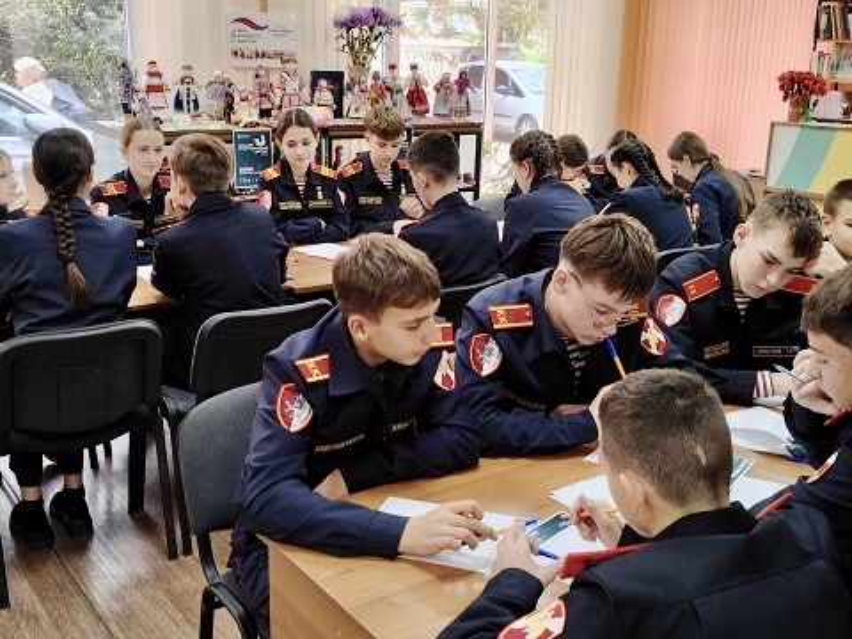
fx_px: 591
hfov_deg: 71.6
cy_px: 320
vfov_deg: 56.8
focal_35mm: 24
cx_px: 426
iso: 734
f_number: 1.75
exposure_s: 1/33.3
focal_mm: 5.25
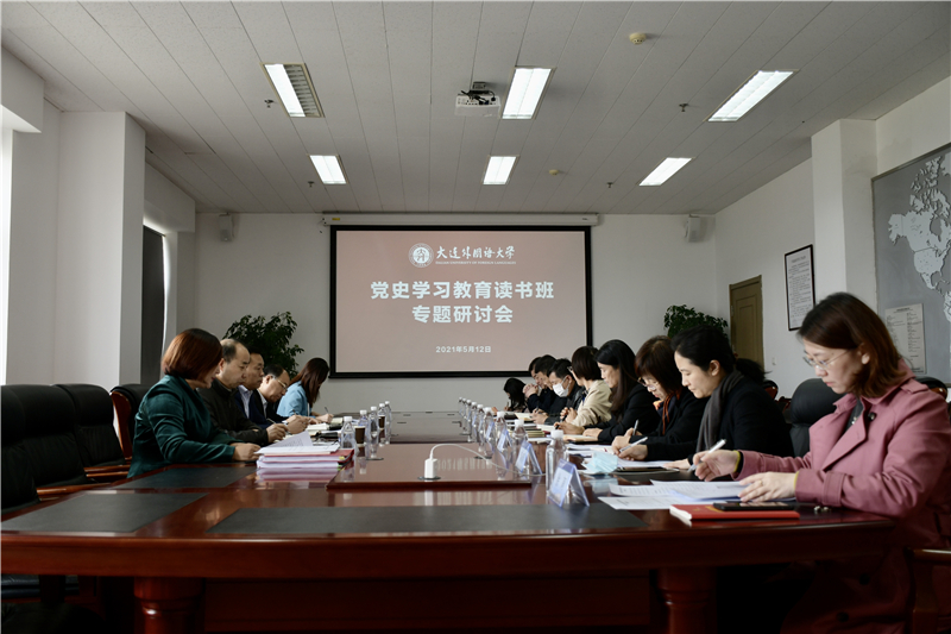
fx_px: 872
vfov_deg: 40.0
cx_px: 476
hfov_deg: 57.2
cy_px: 317
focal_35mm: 33
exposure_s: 1/60
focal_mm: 22
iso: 220
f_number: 3.5
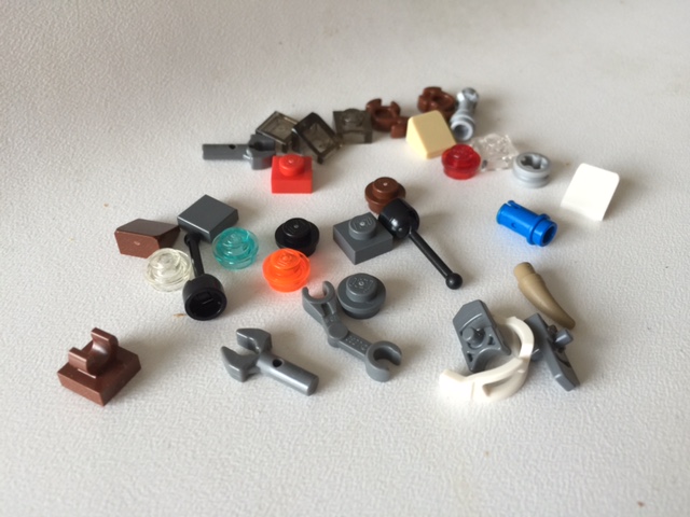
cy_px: 258
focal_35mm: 29
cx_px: 345
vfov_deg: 48.2
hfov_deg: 61.7
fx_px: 578
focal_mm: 4.15
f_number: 2.2
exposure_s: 1/33
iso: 40
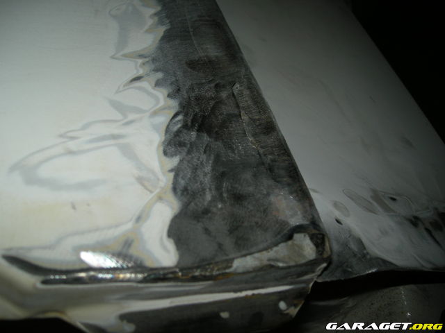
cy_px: 166
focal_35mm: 35
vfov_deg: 40.7
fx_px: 450
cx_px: 222
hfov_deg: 52.6
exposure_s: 1/60
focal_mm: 5.7
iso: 50
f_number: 5.7
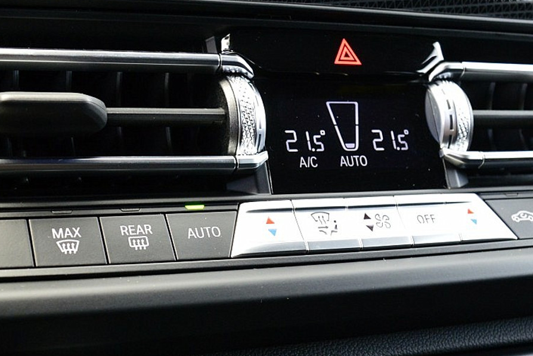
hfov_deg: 34.4
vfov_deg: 23.2
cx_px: 237
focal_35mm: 58
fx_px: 859
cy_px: 249
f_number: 5
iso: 800
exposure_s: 1/60
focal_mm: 18
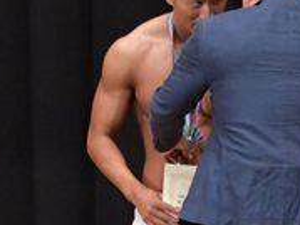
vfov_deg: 1.9
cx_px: 59
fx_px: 6747
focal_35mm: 779
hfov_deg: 2.5
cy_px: 232
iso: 6400
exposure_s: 1/400
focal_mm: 125
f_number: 5.6
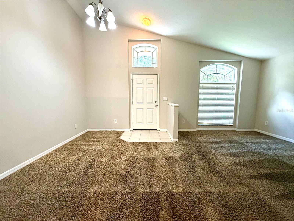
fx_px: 119
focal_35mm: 14
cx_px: 147
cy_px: 110
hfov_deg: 102.1
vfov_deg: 85.7
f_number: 2.2
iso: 500
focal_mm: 2.22
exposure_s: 1/60
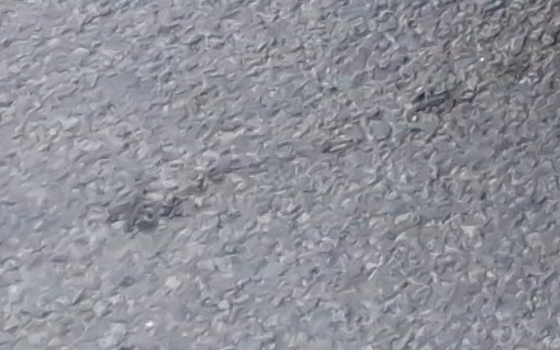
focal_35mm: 220
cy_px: -952
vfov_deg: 5.4
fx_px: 3358
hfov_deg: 8.3
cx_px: 1604
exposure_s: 1/120
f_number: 1.9
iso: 58
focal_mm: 2.91
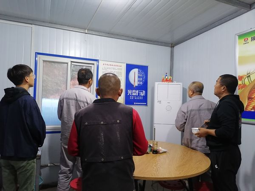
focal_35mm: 26
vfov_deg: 53.1
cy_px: 96
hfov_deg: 67.3
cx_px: 128
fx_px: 192
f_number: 1.8
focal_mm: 5.3
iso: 500
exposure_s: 1/25
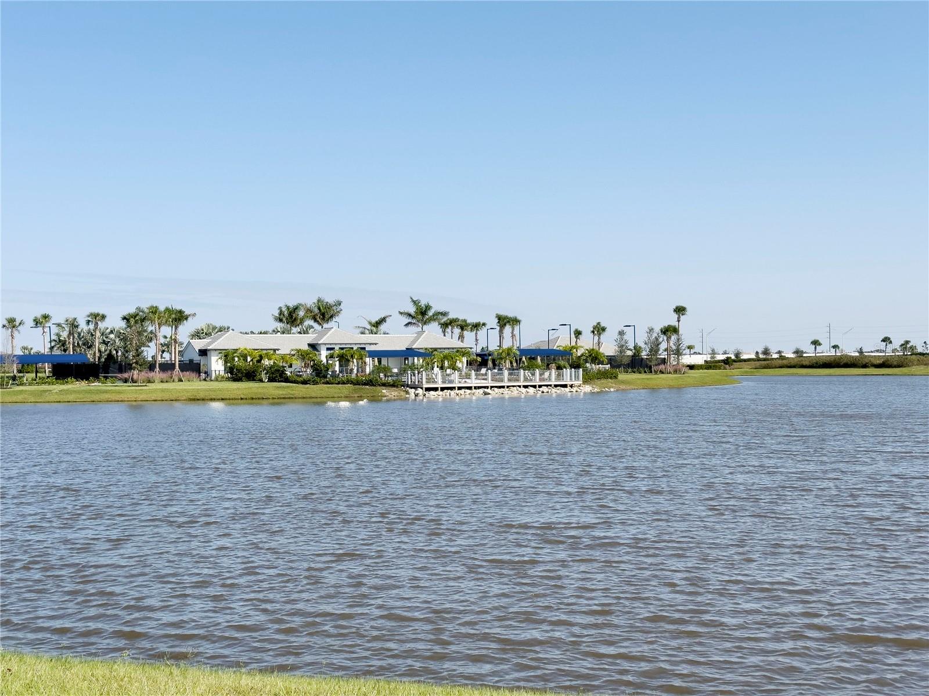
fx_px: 1288
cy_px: 348
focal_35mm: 48
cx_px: 464
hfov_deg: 39.7
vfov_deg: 30.3
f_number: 1.8
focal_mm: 6.86
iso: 64
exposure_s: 1/5300
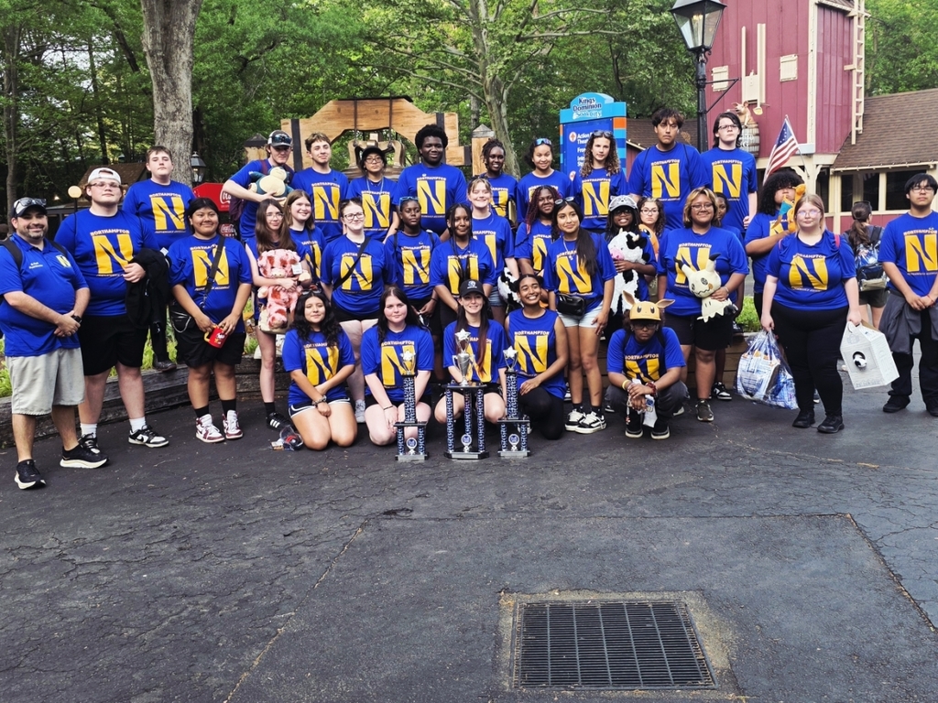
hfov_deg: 73.9
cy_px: 352
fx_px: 623
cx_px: 469
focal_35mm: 23
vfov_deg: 58.9
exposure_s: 1/182
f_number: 1.7
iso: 80
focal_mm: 6.3
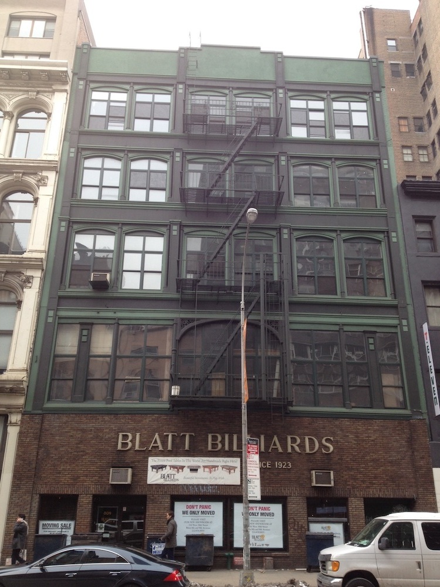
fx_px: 593
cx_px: 220
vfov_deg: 52.6
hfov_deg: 40.7
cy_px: 294
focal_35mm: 35
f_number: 2.4
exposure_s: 1/122
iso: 64
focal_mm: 4.28
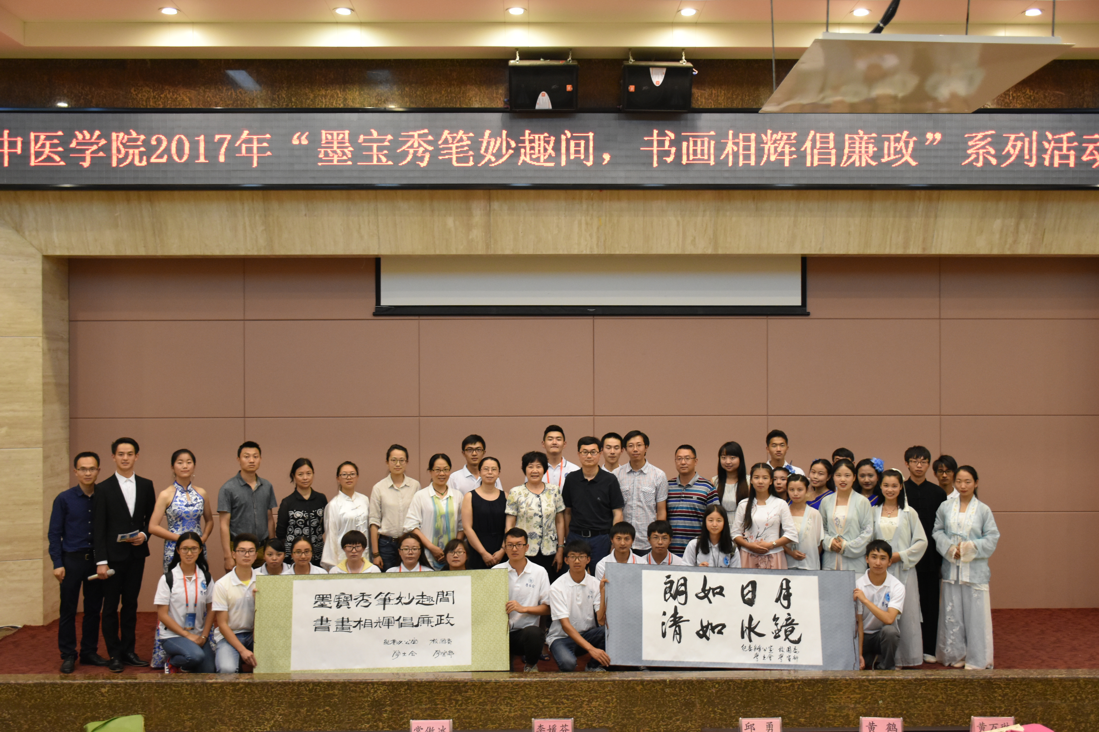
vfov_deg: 36.9
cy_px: 366
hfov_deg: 53.1
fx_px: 1099
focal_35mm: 36
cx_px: 550
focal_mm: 24
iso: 1600
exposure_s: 1/60
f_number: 3.8
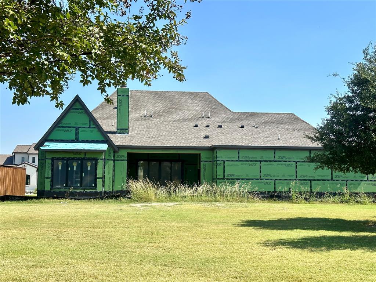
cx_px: 188
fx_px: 521
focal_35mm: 48
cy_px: 141
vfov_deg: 30.3
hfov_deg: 39.7
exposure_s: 1/3257
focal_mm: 6.86
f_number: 1.78
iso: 64
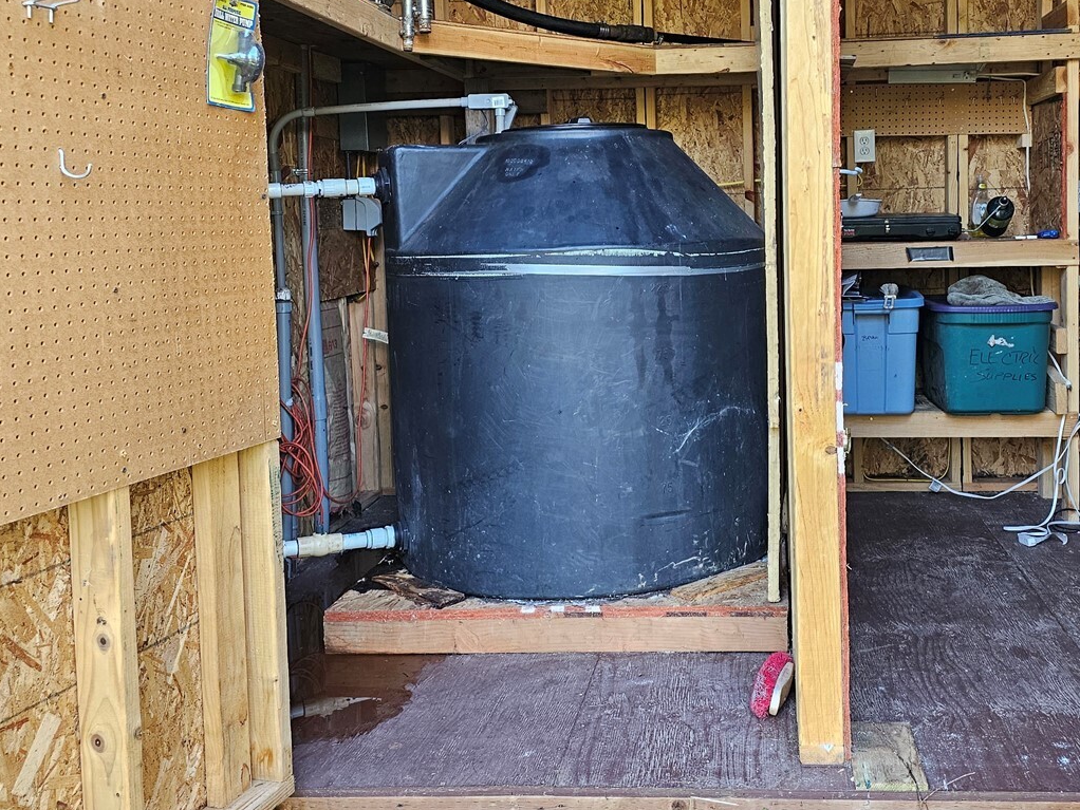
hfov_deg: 50.7
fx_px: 1123
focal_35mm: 36
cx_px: 691
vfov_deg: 39.3
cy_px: 283
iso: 250
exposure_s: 1/120
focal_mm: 6.3
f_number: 1.7
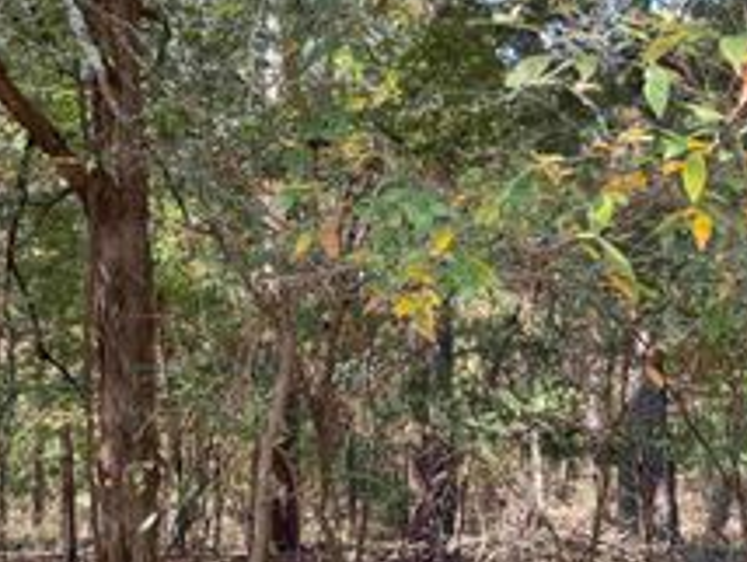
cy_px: 469
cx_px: 332
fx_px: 1210
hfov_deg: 34.3
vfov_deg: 25.6
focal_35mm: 56
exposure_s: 1/121
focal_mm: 6.76
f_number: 1.78
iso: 64
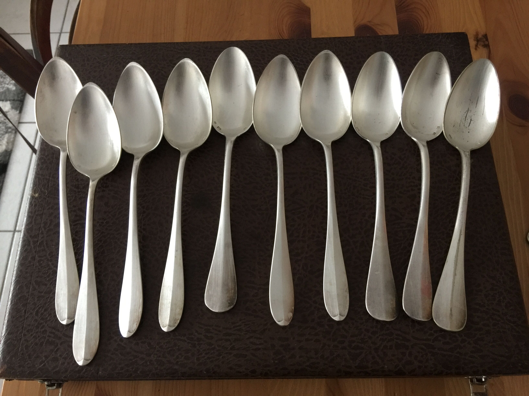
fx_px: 443
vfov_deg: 48.2
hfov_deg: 61.7
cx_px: 264
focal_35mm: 29
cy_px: 198
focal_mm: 4.15
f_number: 2.2
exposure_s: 1/17
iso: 100
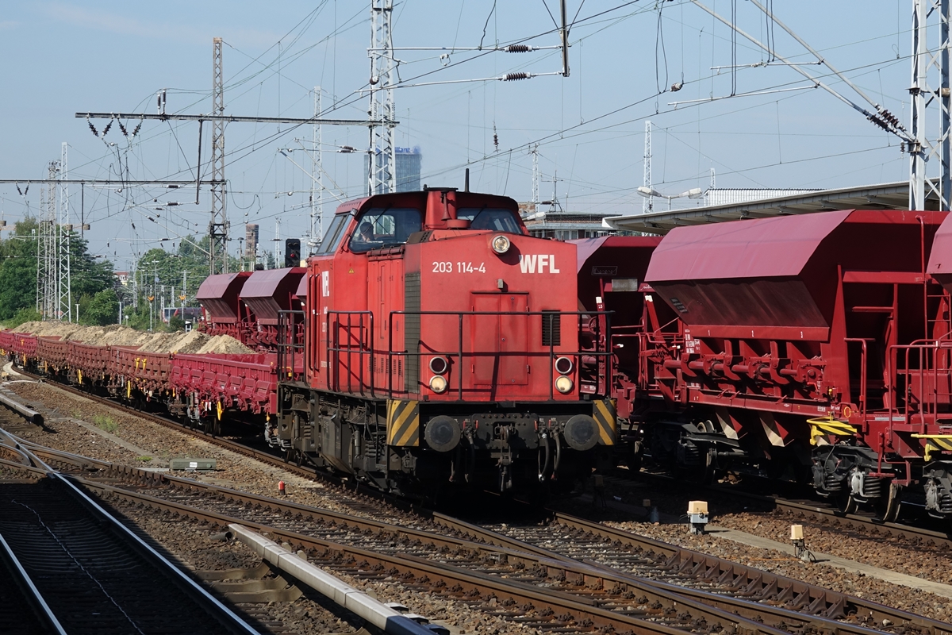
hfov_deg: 17.8
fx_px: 3041
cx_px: 476
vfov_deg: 11.9
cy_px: 318
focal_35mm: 115
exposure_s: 1/200
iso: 100
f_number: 8
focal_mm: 42.08
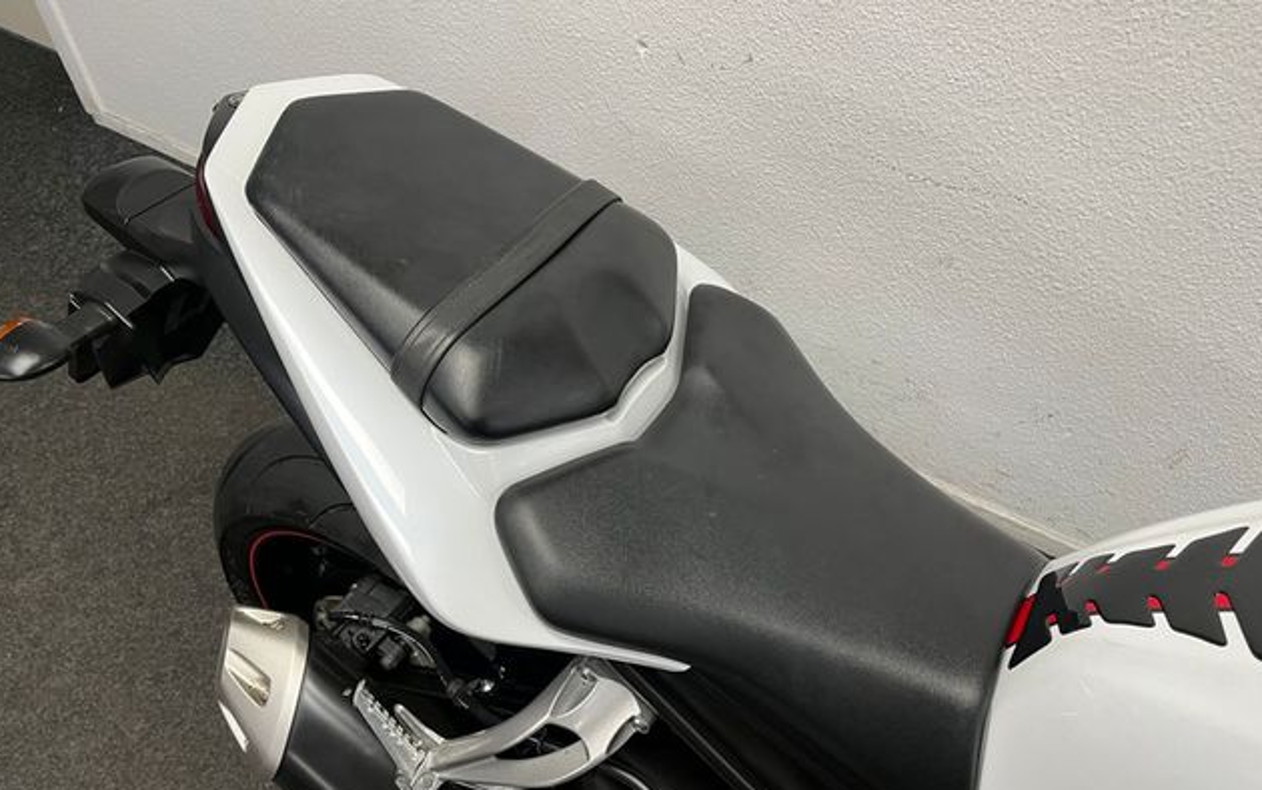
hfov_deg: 66.5
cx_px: 629
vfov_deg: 44.5
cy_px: 449
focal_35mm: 28
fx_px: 963
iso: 80
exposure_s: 1/50
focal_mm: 5.1
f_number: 1.6
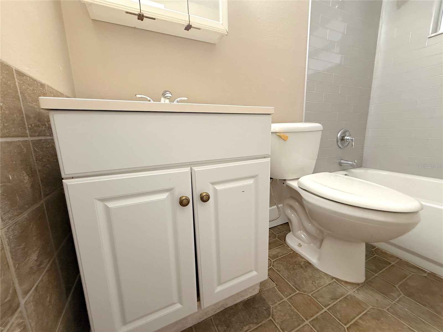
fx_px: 179
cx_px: 222
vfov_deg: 85.7
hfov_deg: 102.1
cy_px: 166
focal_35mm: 14
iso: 320
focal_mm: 2.22
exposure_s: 1/120
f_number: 2.2
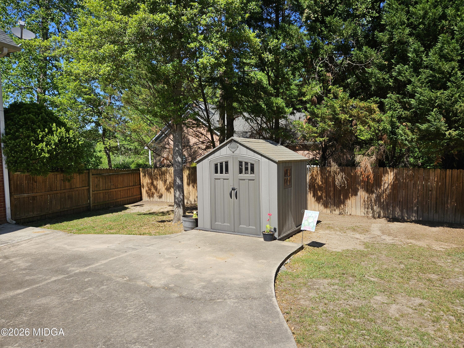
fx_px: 308
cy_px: 174
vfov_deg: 58.9
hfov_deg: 73.9
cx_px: 232
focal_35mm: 23
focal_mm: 5.4
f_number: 1.8
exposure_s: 1/1718
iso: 25
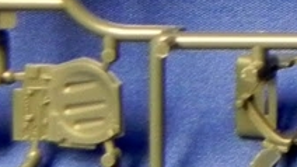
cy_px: -247
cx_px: 646
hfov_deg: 11.1
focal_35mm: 171
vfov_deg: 6.7
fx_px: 1346
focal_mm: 4.6
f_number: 2.8
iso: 400
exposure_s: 1/20.6
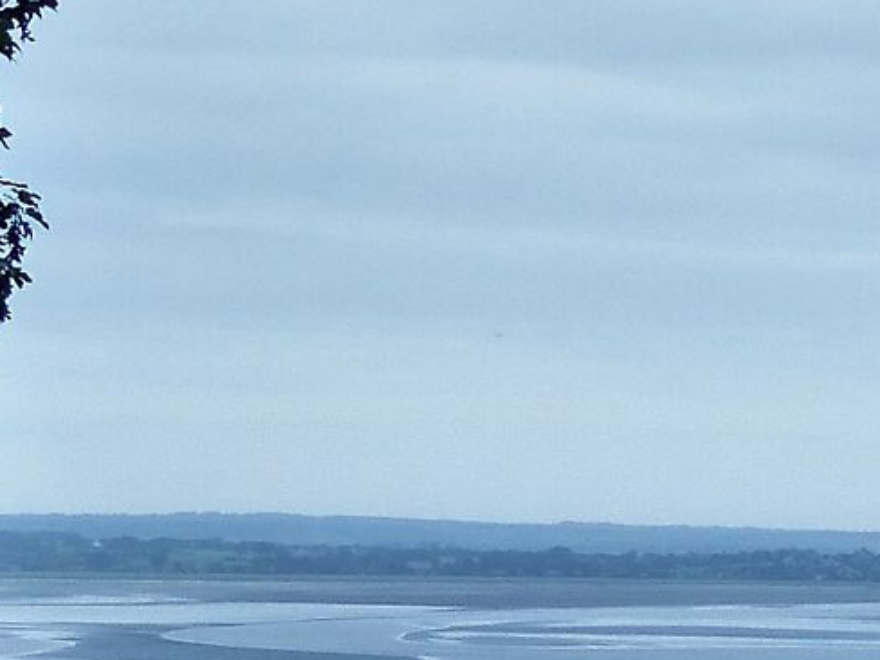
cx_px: 1576
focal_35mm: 172
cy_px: 777
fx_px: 4373
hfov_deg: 10.8
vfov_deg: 8.5
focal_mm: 6.3
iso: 160
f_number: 4
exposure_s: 1/250
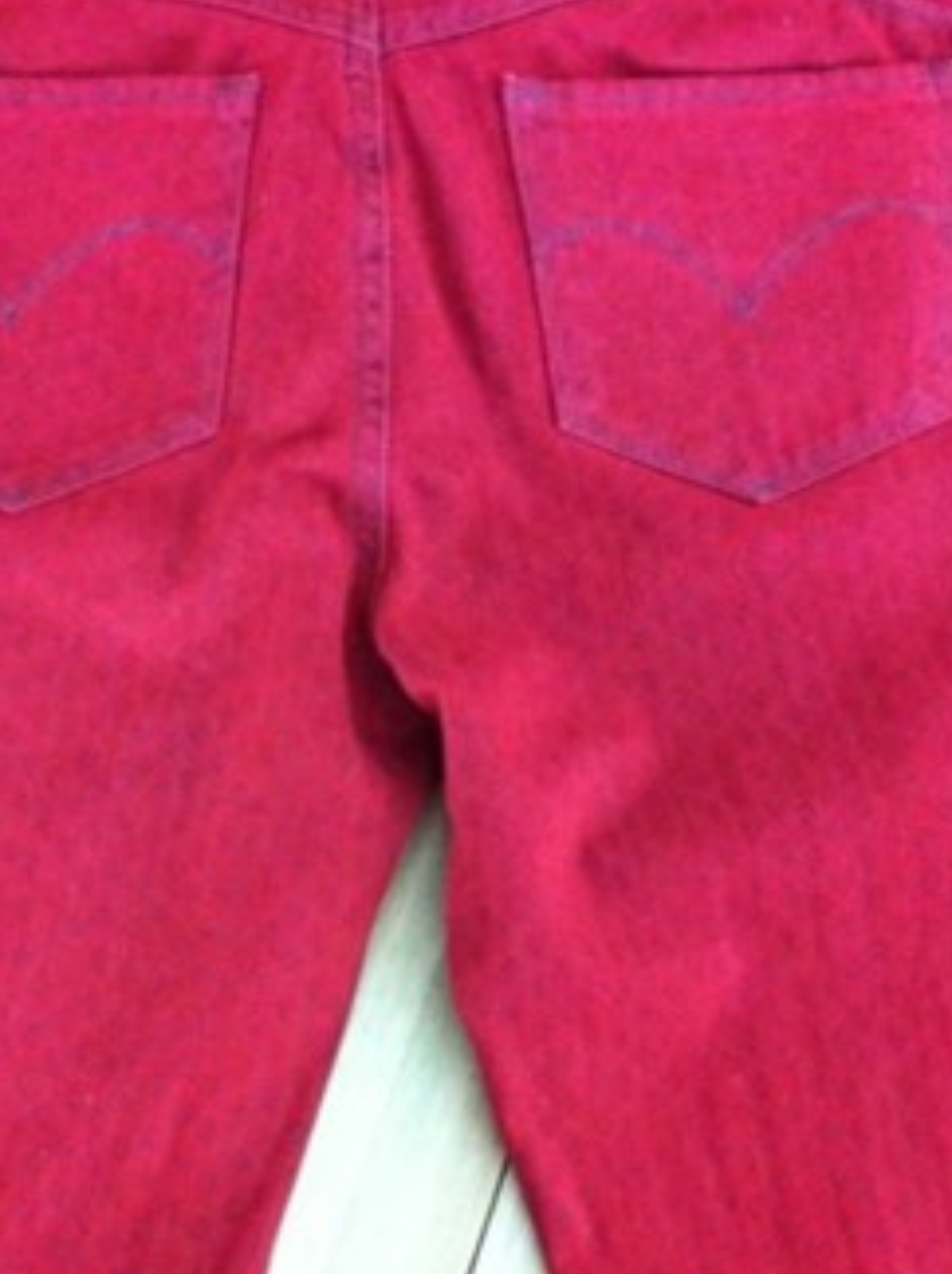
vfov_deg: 29.8
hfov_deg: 22.5
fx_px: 2390
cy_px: 782
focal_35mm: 65
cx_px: 346
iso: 400
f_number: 2.8
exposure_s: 1/17
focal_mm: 3.85
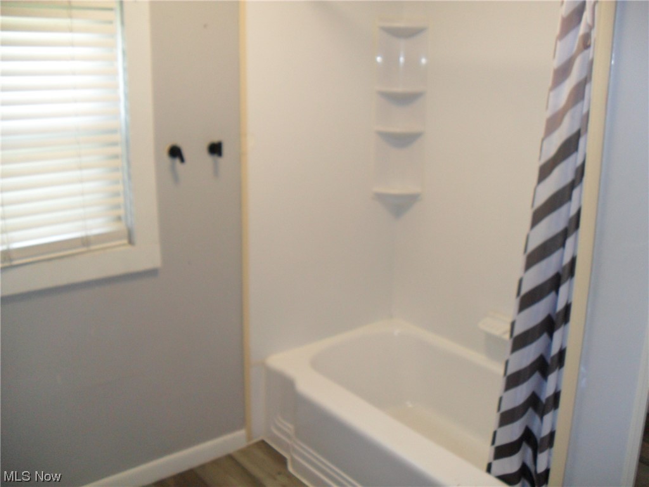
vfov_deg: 40.7
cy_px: 244
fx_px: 656
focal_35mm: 35
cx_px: 324
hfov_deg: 52.6
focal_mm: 6.3
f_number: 3
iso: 200
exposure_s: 1/45
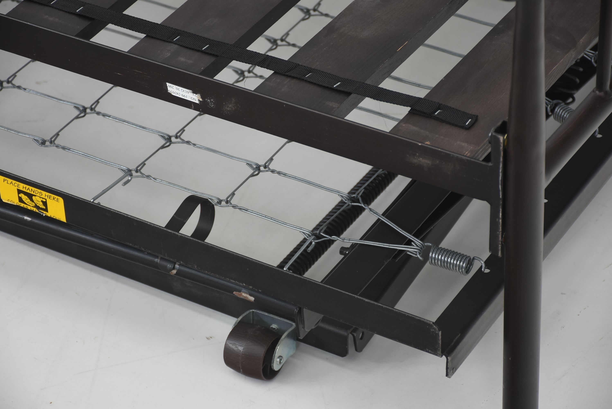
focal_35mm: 135
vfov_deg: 10.2
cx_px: 306
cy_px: 204
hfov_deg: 15.2
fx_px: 2297
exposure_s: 1/100
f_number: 7.1
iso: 160
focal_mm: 90
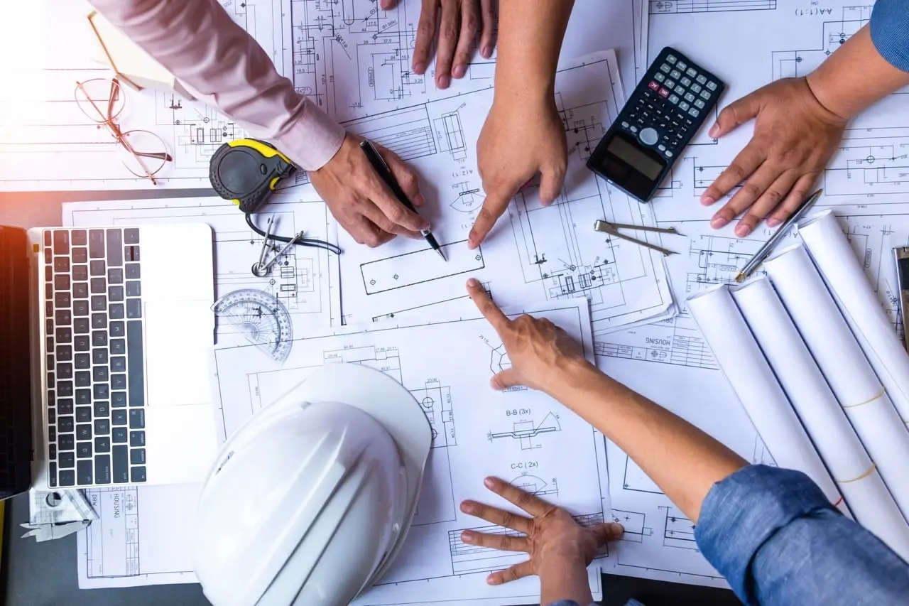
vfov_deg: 46.4
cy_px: 303
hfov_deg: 65.5
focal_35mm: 28
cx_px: 454
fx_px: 707
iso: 200
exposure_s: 1/400
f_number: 2.8
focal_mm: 18.8
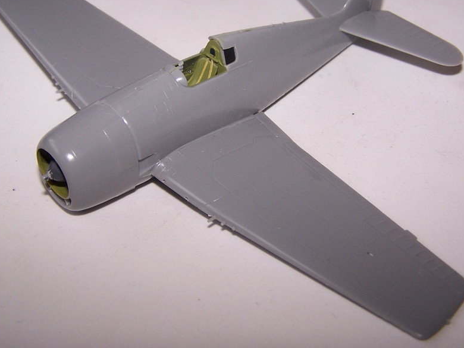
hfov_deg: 36.8
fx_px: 697
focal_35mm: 52
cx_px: 242
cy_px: 143
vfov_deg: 28.0
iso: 80
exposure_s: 1/60
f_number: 2.8
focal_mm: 6.3
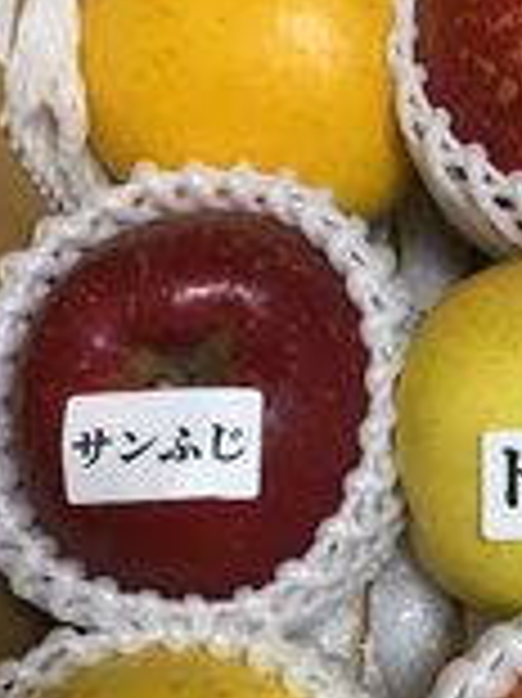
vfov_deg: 26.0
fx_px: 1510
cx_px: 648
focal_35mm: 75
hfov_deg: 18.5
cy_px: 342
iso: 50
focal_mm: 4.15
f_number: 2.2
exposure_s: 1/30
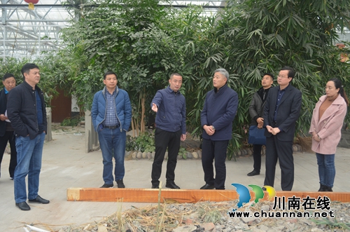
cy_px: 116
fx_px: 349
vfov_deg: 36.7
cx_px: 175
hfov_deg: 53.2
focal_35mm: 36
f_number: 5
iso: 400
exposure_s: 1/100
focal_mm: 24
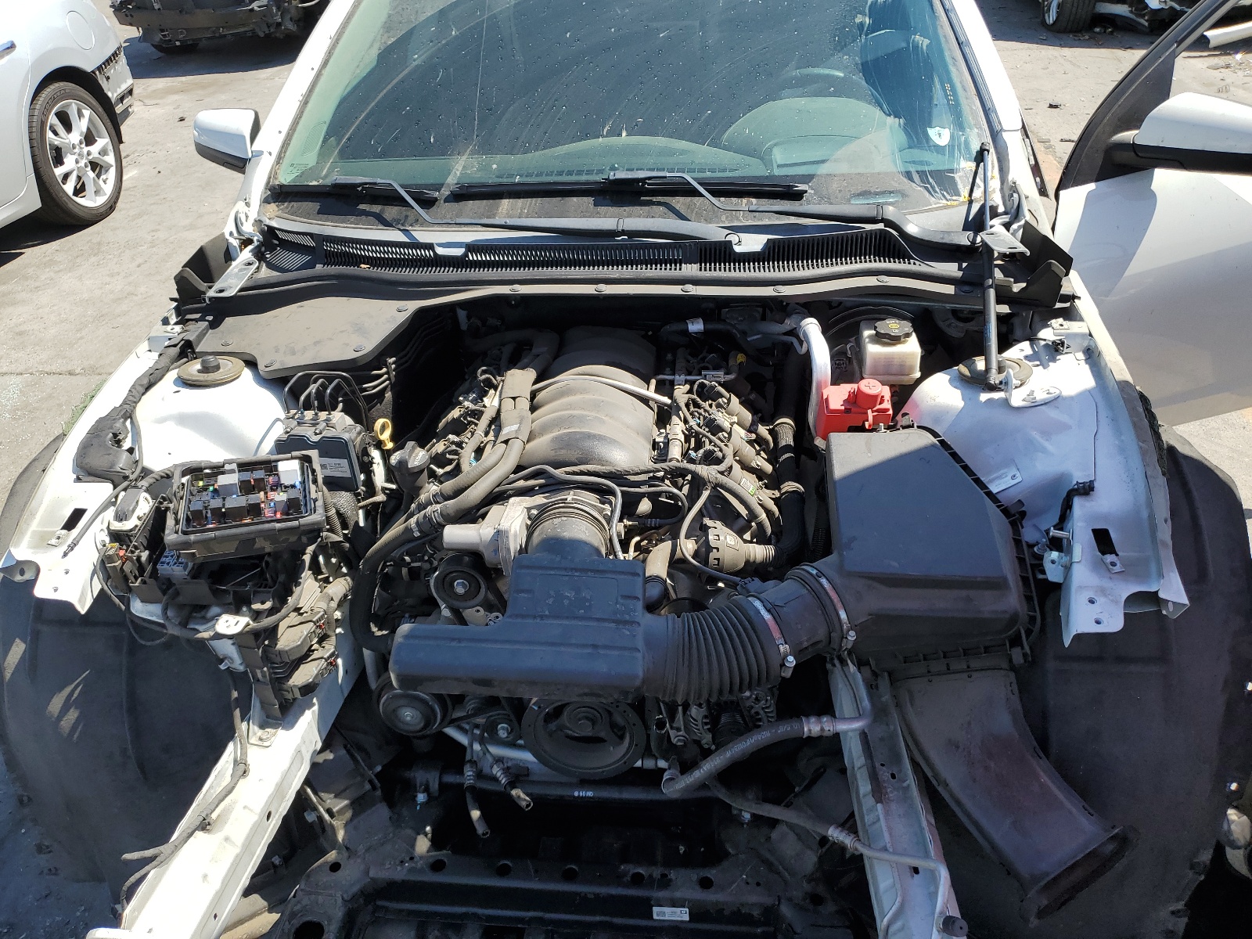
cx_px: 626
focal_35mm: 26
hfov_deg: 67.3
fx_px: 940
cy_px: 470
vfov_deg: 53.1
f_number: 1.5
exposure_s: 1/1667
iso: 50
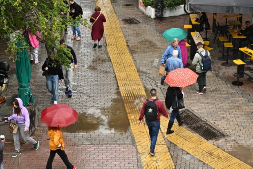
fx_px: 492
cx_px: 126
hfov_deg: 28.9
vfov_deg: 19.4
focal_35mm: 70
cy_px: 84
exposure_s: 1/1000
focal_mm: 70
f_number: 5.6
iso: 1100
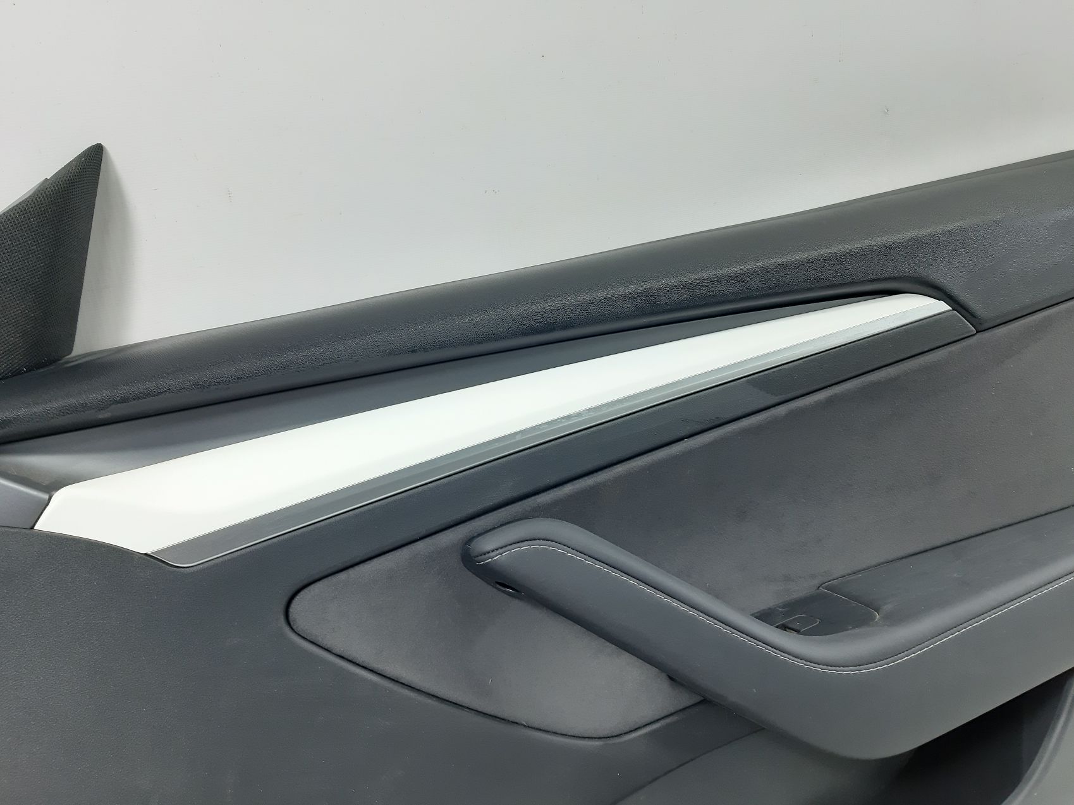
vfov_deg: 51.3
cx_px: 537
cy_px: 402
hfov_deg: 65.3
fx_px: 838
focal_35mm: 27
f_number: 1.7
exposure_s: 1/50
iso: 80
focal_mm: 3.93
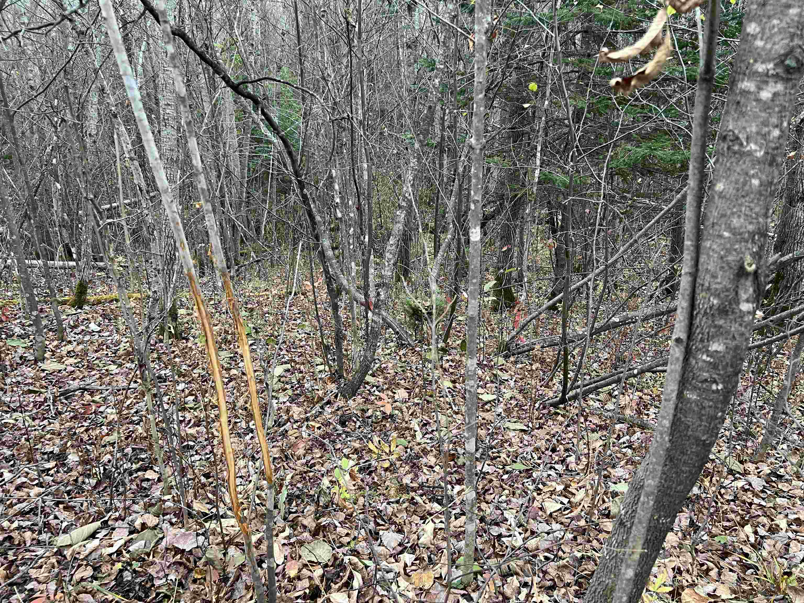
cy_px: 302
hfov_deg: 67.3
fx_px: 604
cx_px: 402
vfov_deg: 53.1
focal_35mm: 26
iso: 160
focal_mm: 5.7
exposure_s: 1/60
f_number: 1.5
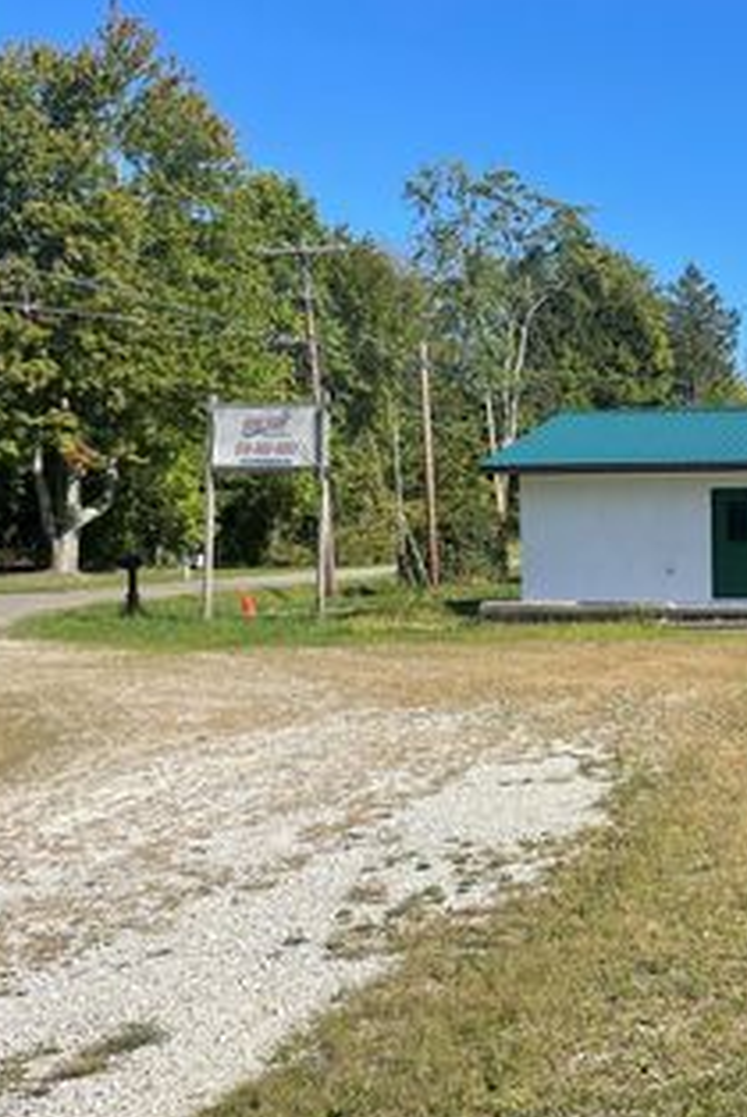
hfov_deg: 28.2
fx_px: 1335
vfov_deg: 45.4
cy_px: 582
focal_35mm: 43
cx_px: 839
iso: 32
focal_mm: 4.2
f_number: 1.6
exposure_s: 1/2506
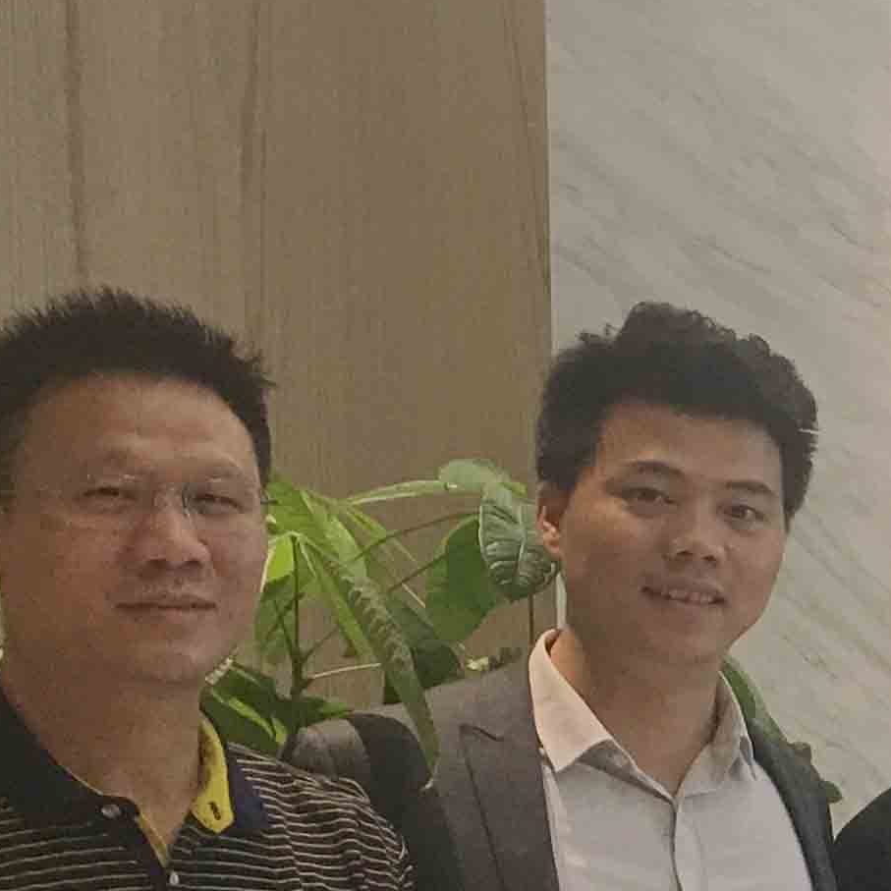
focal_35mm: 114
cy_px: 915
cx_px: 1754
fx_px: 3320
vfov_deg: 15.0
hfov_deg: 13.3
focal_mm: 4.15
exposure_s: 1/33
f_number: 2.2
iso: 40
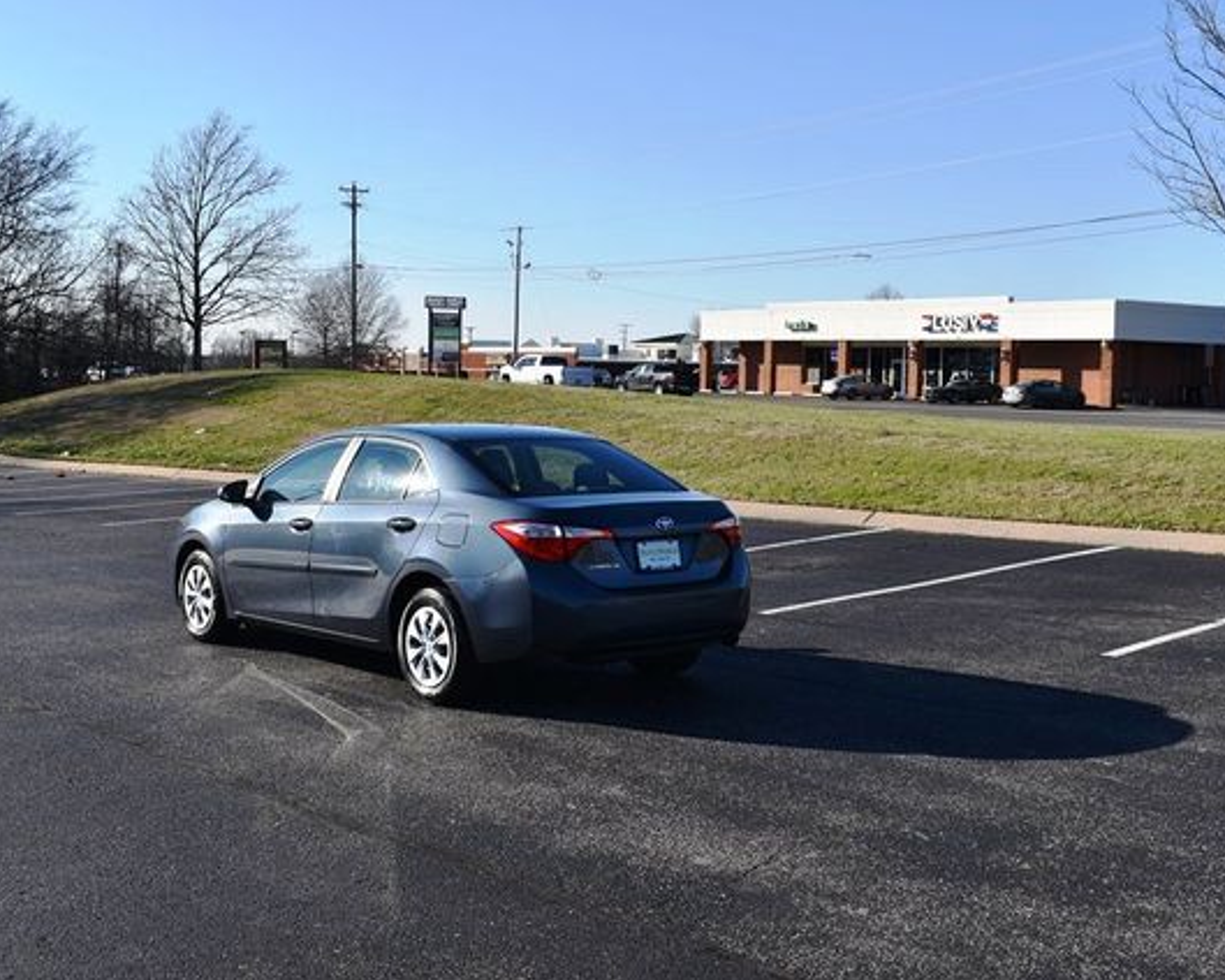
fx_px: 1543
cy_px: 490
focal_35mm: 43
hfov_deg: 43.3
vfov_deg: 35.2
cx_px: 609
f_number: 8
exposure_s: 1/320
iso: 100
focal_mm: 25
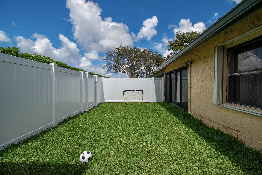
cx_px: 131
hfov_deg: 100.4
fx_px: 109
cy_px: 88
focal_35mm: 15
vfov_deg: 77.3
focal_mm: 10
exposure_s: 1/1600
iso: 400
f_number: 7.1
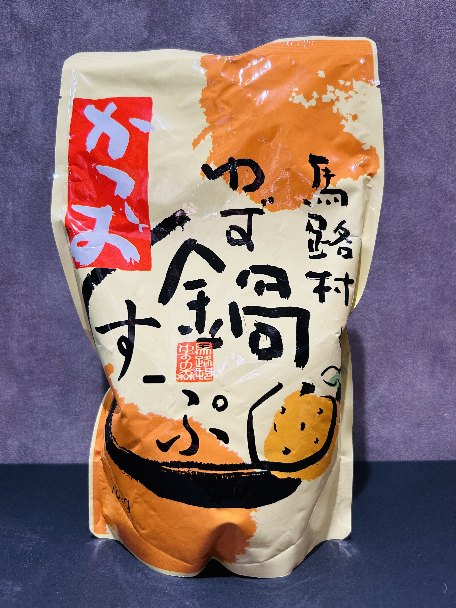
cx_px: 228
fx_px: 457
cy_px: 304
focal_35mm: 26
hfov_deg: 53.1
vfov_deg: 67.3
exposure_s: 1/100
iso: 125
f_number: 1.5
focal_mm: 5.7
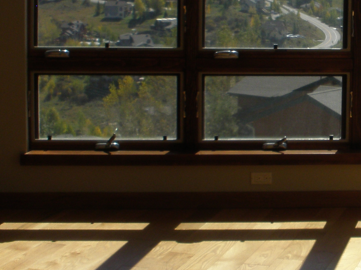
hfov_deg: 17.4
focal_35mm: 109
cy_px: 36
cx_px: 413
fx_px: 1137
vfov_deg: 13.5
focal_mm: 6.3
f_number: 5.6
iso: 64
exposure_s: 1/160
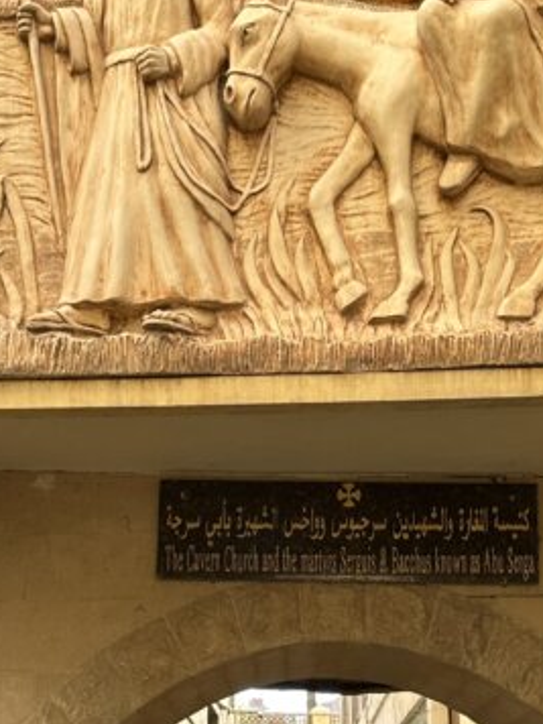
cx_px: 279
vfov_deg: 27.3
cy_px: 632
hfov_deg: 21.3
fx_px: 1443
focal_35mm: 69
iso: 80
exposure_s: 1/549
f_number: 1.78
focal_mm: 6.86
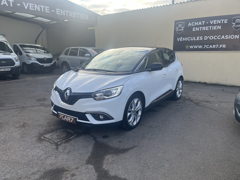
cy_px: 90
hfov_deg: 67.3
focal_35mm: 26
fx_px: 180
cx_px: 120
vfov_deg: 53.1
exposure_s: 1/1056
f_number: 1.6
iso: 50
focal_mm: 5.1
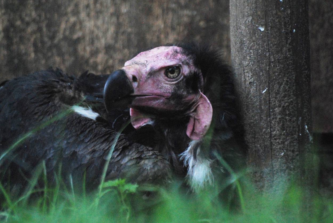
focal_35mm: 575
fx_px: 5325
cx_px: 158
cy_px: 92
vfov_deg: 2.4
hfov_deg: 3.6
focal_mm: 300
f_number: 5.6
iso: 1600
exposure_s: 1/160
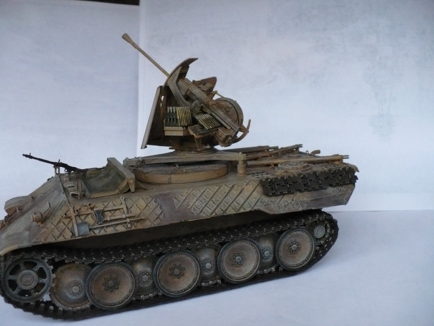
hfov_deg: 49.0
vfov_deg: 37.7
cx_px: 213
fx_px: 476
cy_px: 164
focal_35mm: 38
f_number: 2.8
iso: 400
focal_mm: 6.1
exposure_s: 1/30
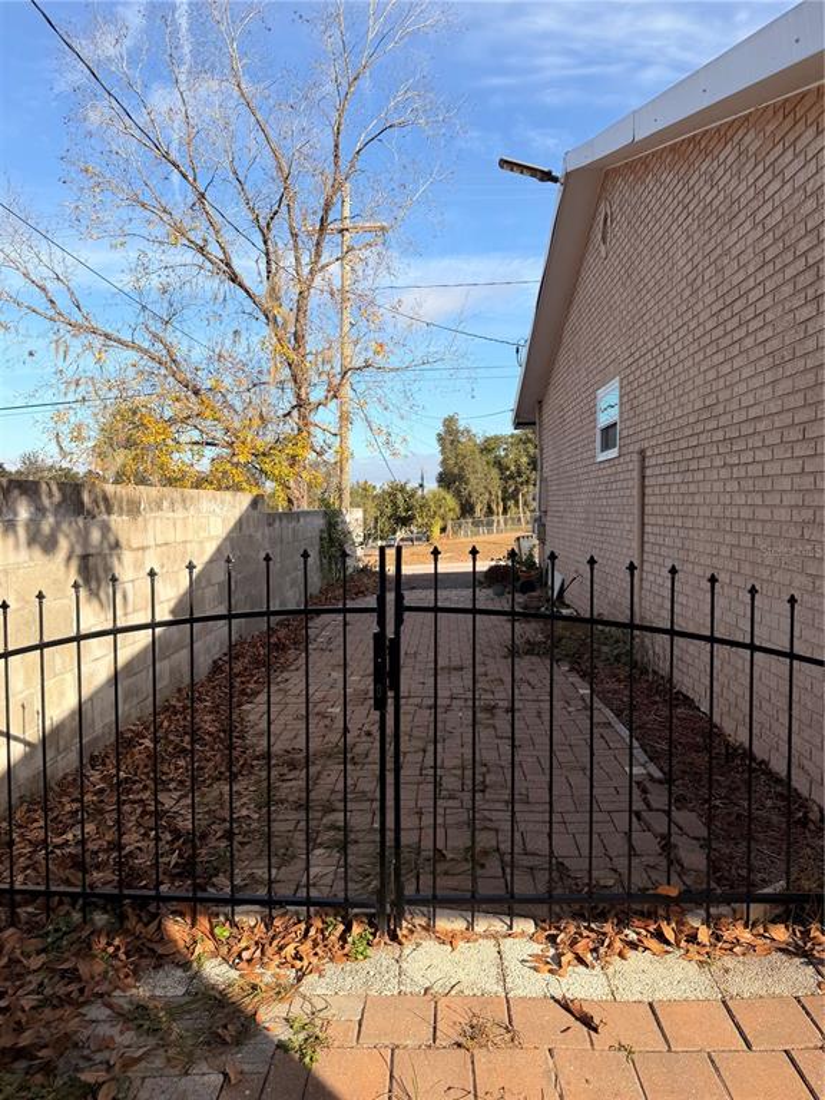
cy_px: 550
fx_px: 763
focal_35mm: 24
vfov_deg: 71.6
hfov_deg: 56.8
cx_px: 412
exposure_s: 1/2907
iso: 80
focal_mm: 6.76
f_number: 1.78
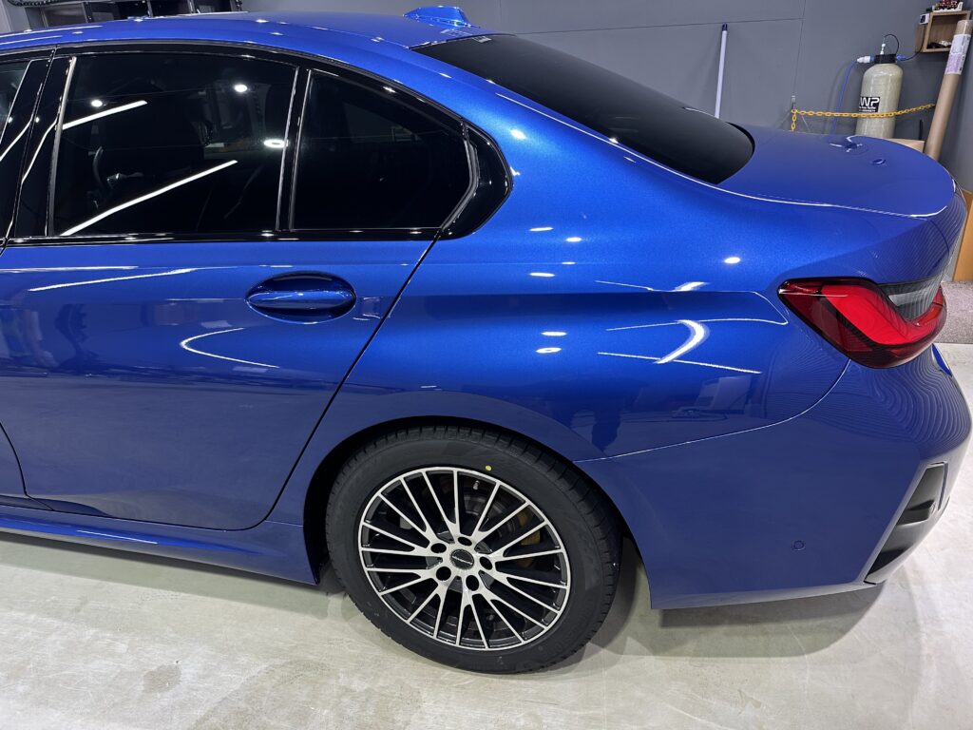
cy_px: 365
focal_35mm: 24
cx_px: 486
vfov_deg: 56.8
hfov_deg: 71.6
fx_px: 675
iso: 200
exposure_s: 1/120
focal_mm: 6.86
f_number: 1.78
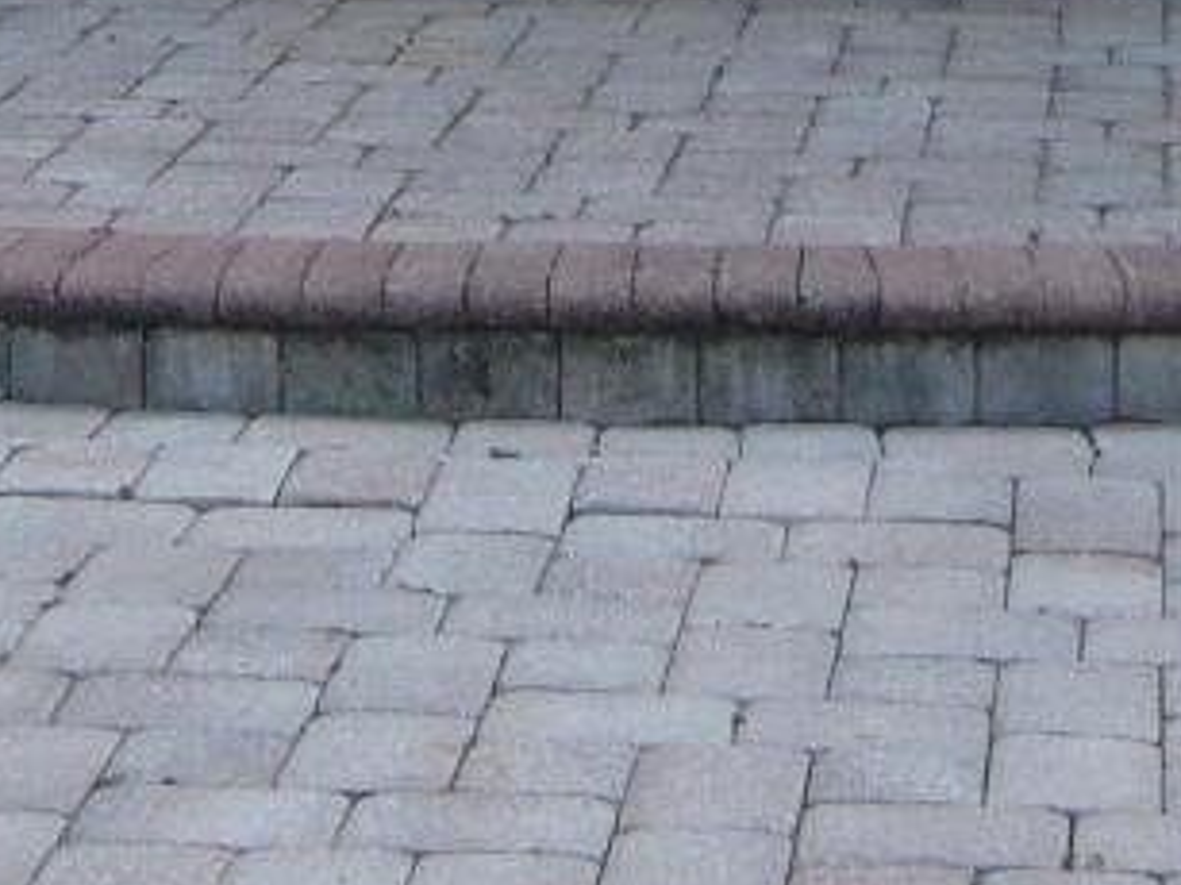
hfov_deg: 13.5
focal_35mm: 146
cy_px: -950
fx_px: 4979
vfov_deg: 9.4
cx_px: 885
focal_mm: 4.6
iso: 100
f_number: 2.8
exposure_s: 1/320
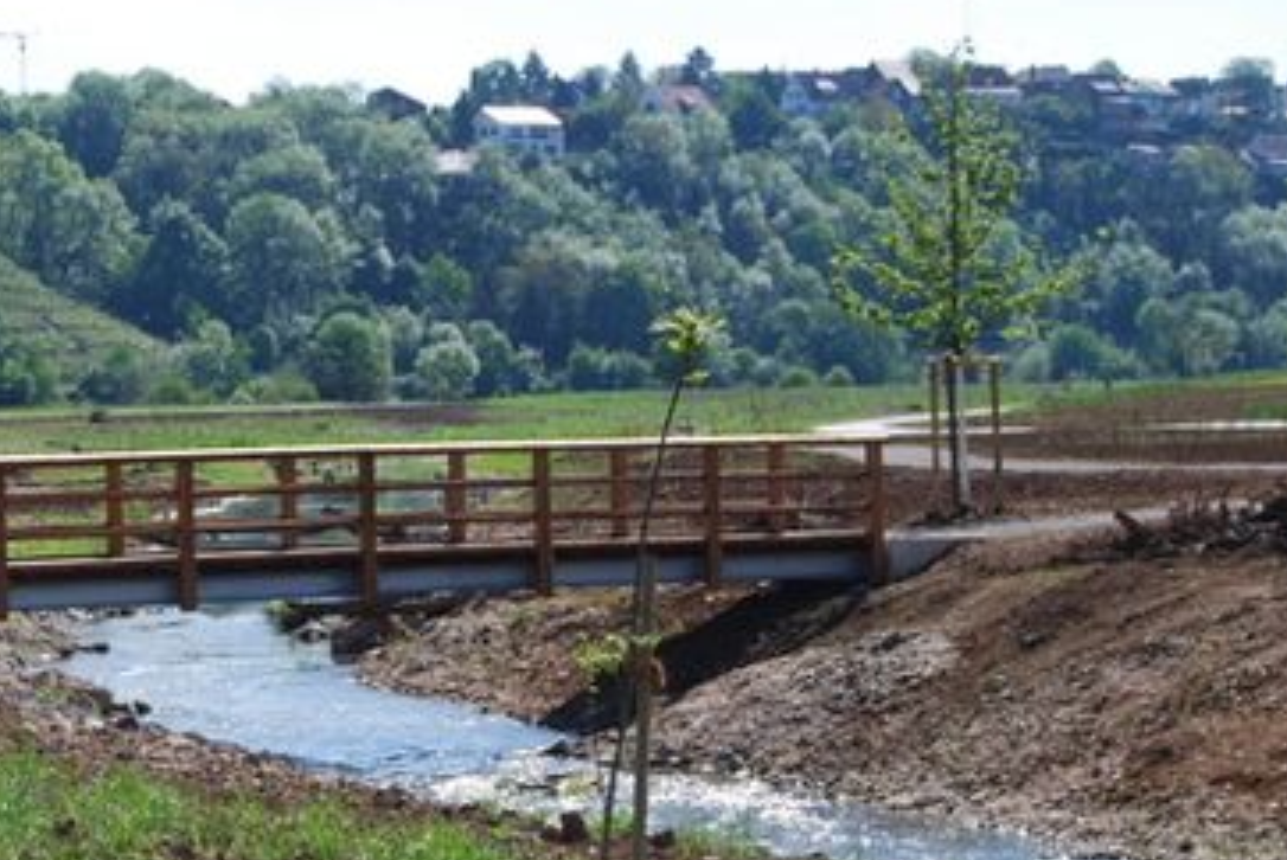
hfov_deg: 18.7
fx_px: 3864
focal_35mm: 108
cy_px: 574
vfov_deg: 12.7
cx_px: 228
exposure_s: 1/250
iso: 100
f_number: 8
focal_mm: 42
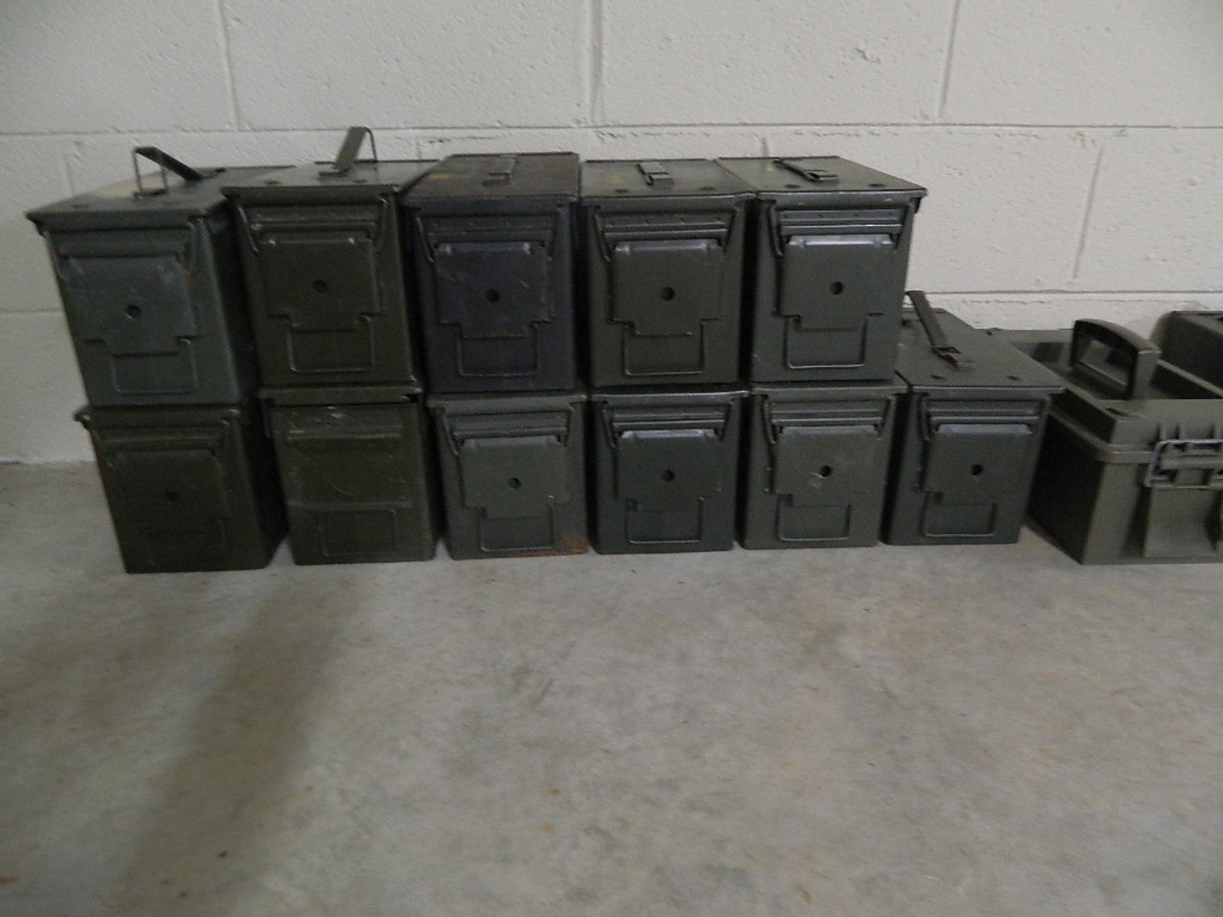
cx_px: 612
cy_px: 458
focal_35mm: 25
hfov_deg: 69.4
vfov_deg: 54.9
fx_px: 883
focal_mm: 4.5
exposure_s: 1/13
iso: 400
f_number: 3.1
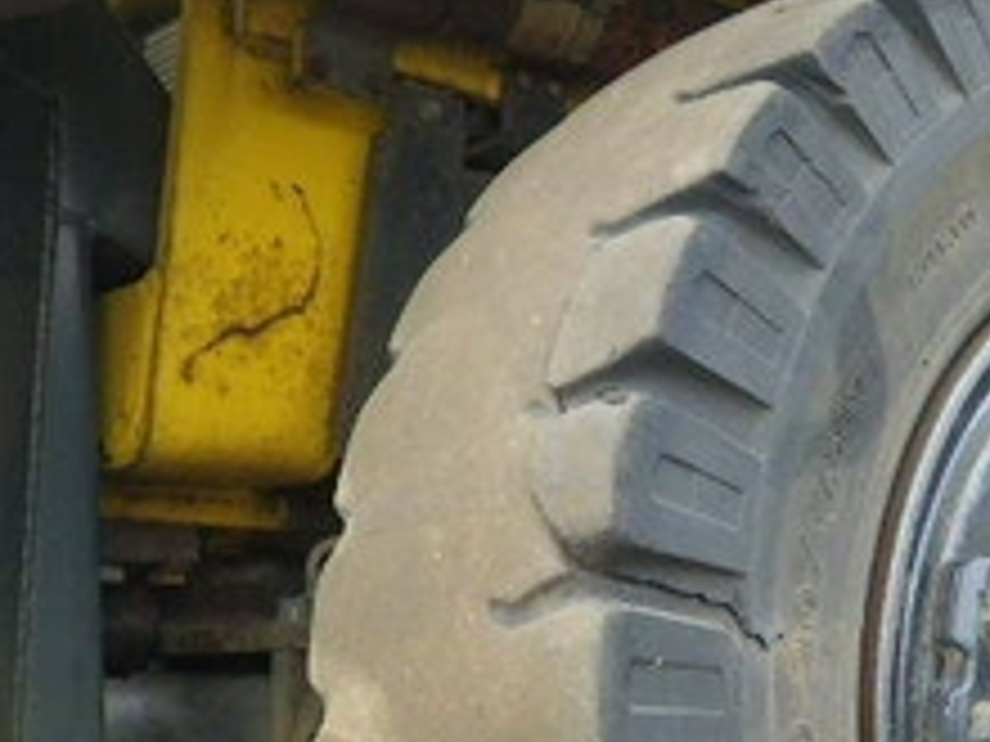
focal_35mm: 61
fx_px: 1745
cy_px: 715
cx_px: 850
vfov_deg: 23.2
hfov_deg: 30.6
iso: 200
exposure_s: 1/50
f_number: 3.5
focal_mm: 5
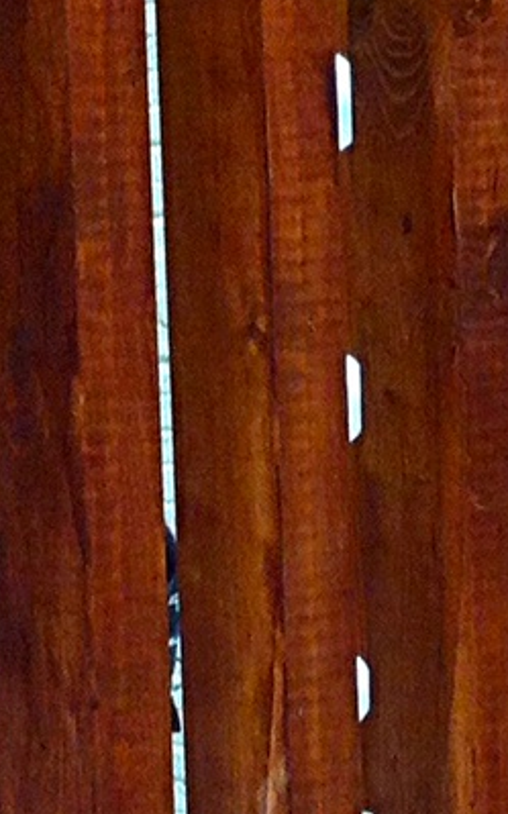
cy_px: 545
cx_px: 865
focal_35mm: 191
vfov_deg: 11.0
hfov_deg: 6.7
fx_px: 4236
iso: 125
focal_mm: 3.85
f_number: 2.8
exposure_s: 1/17
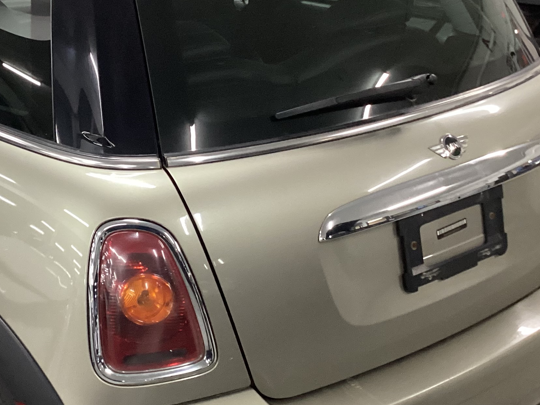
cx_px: 146
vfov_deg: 24.0
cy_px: 198
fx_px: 952
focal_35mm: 61
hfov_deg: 31.2
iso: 320
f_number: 2.4
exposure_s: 1/50
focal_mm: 3.3
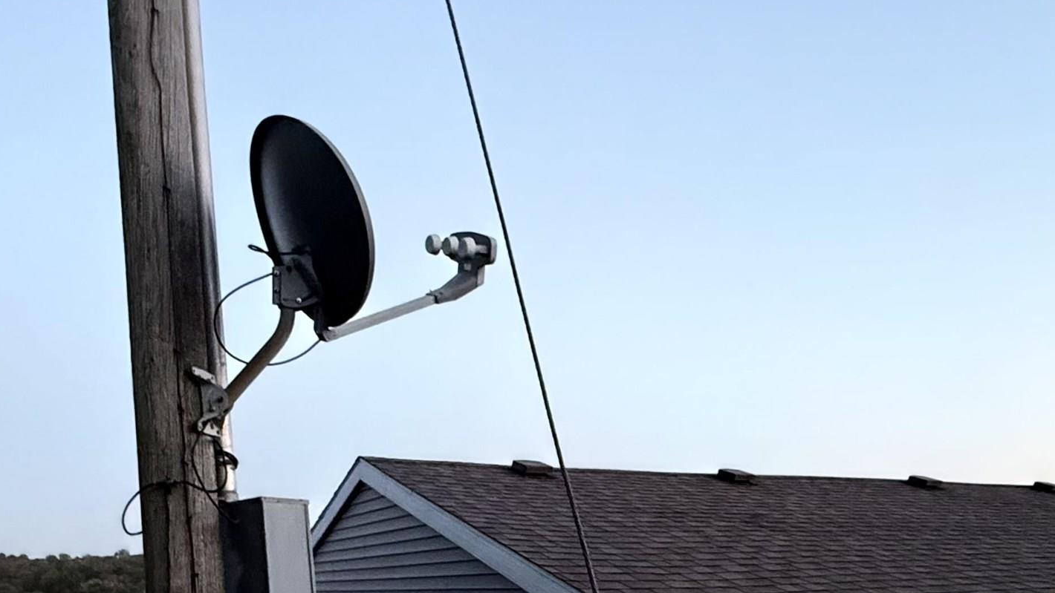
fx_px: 923
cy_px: 635
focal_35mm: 33
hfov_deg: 59.5
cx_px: 539
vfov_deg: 31.9
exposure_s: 1/60
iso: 1000
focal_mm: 2.22
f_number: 2.2
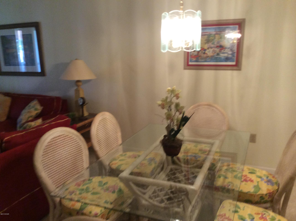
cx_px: 148
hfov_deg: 56.9
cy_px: 110
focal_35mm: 32
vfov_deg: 44.1
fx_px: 273
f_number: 2.4
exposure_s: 1/25
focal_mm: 3.3
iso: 125
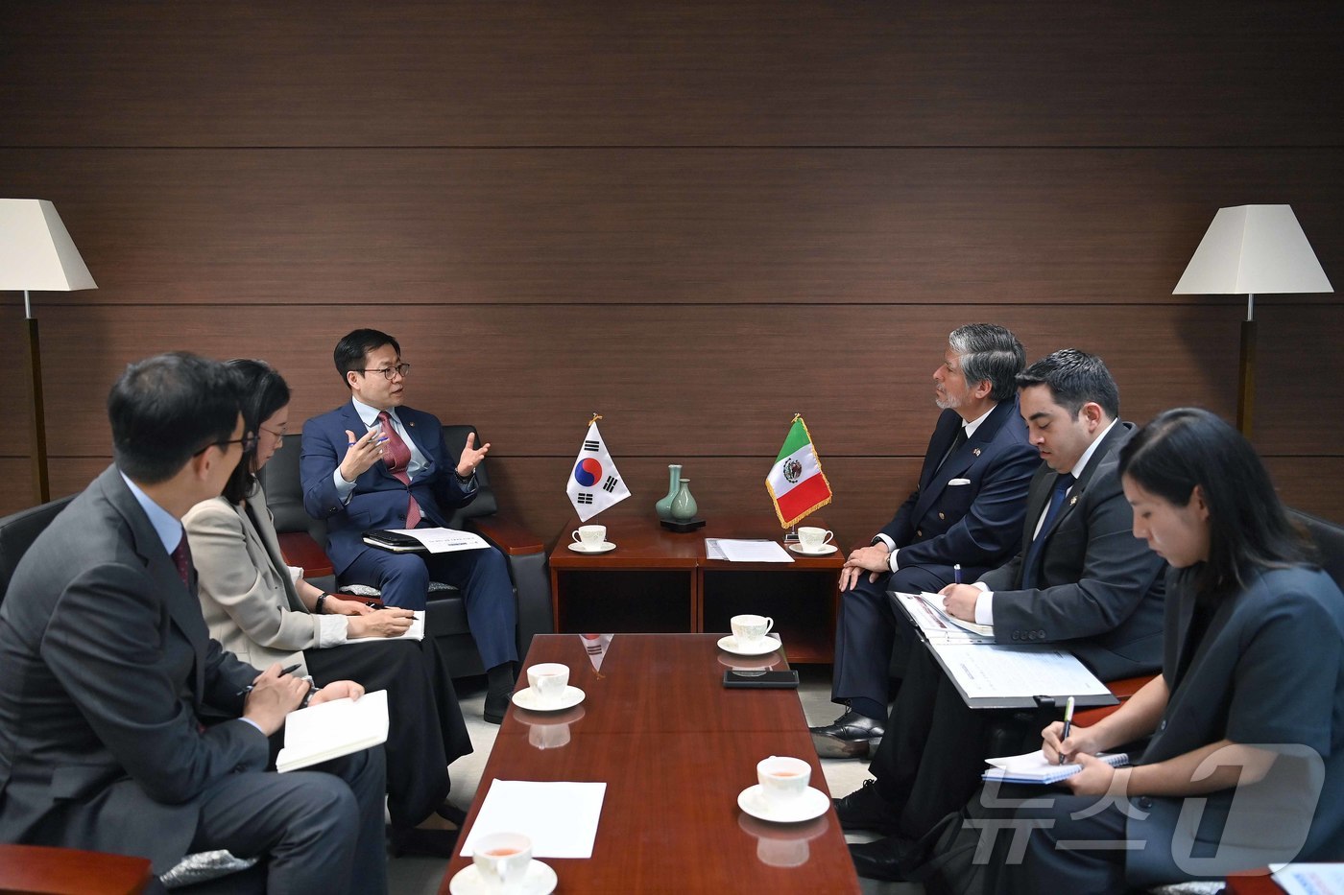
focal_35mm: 34
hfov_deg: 55.8
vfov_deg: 38.9
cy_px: 448
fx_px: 1269
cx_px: 672
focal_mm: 34
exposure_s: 1/200
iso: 2000
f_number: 2.8
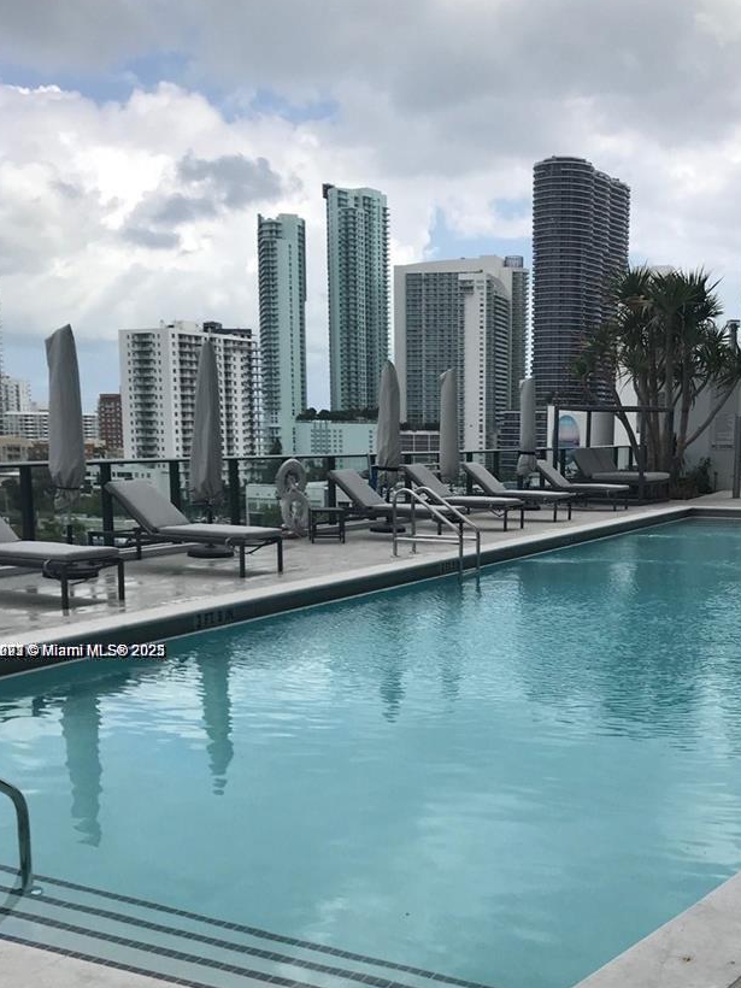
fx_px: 1170
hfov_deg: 34.8
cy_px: 652
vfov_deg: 45.1
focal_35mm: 41
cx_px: 487
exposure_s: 1/3096
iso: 20
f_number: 1.8
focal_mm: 3.99
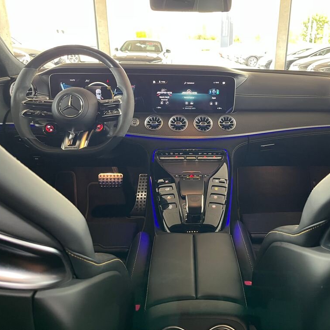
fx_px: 334
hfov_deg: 52.1
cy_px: 166
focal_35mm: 31
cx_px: 203
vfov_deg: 52.5
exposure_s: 1/58
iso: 400
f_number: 1.6
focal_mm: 5.1
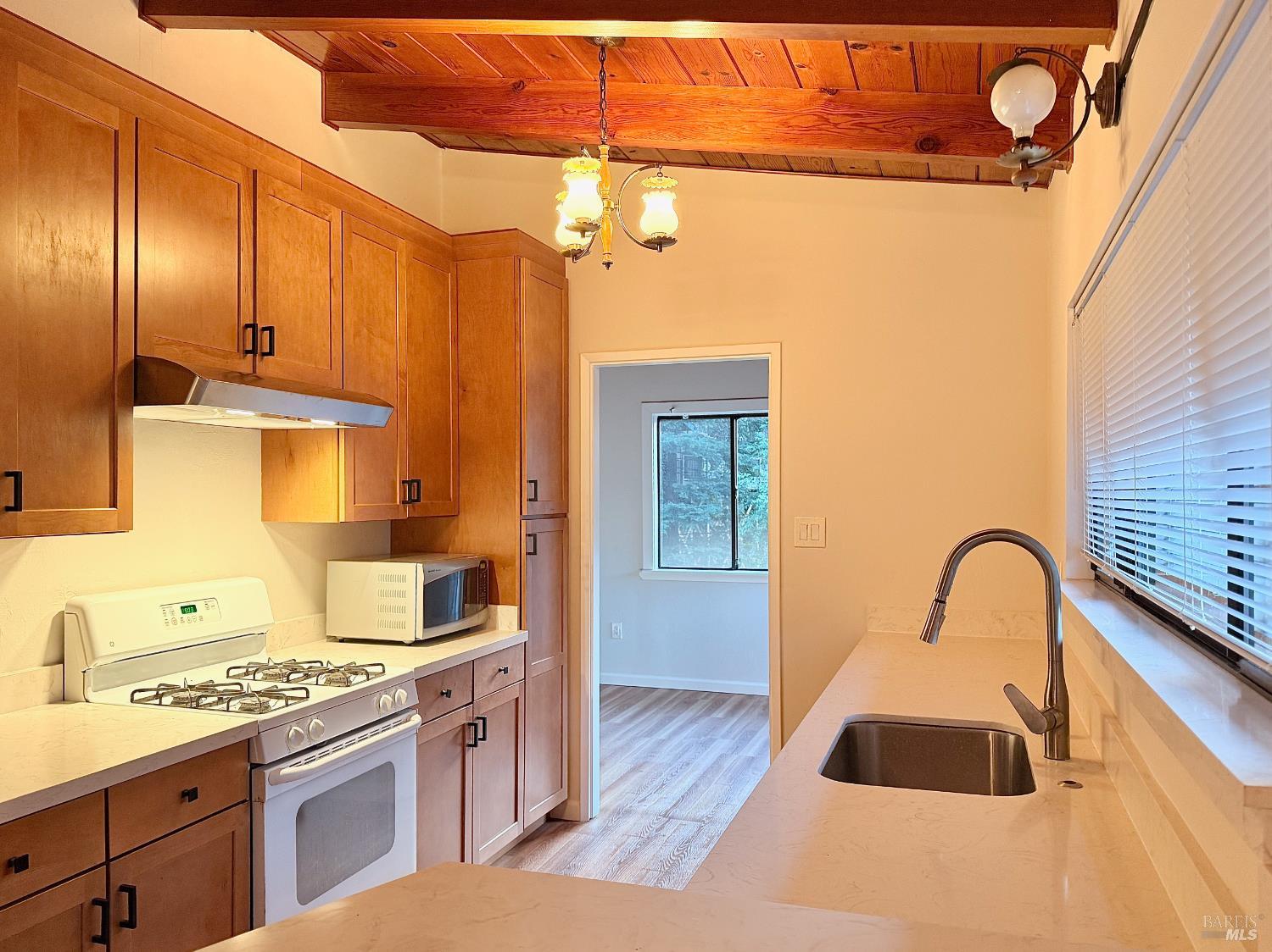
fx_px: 882
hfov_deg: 71.6
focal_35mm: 24
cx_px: 636
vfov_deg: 56.8
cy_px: 476
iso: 160
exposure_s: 1/60
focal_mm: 6.76
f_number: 1.78
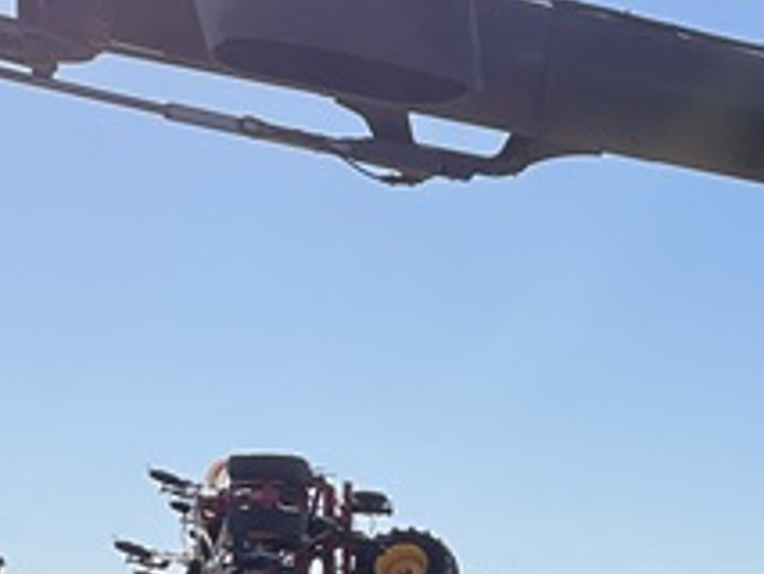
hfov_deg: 13.5
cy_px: 710
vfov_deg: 11.8
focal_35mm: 123
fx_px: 2716
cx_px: 1582
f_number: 1.6
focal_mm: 4.2
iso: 32
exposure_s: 1/3610
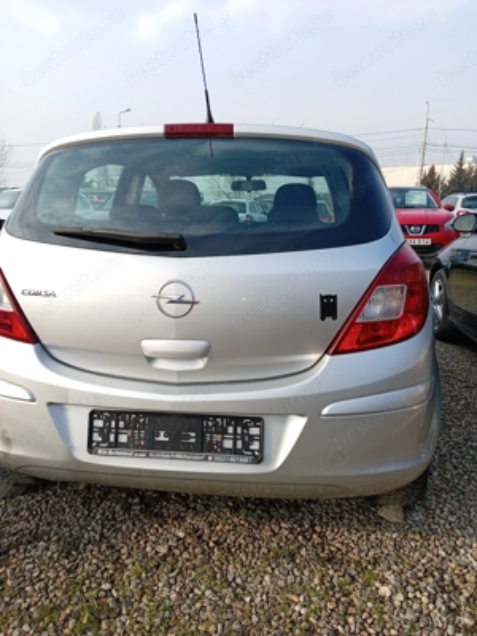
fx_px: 496
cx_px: 238
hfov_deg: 51.4
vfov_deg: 65.3
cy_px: 318
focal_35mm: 27
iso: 100
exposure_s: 1/248
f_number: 1.8
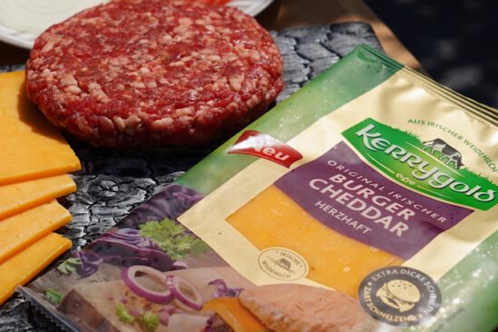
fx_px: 1605
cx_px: 234
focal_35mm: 116
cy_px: 146
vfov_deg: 11.8
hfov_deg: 17.6
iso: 100
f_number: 8
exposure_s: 1/640
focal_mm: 65
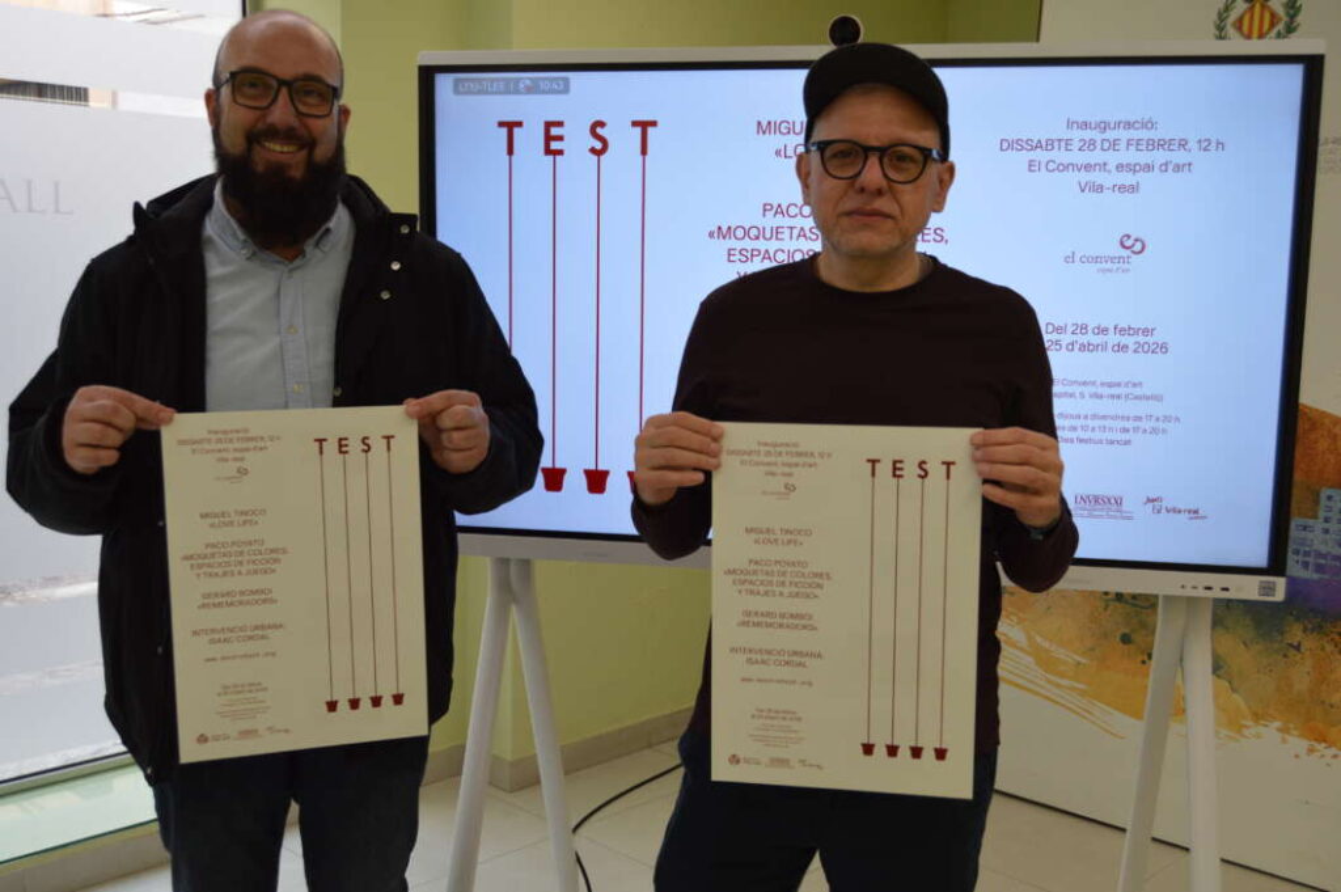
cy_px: 446
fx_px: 1340
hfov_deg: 53.2
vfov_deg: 36.8
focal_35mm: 36
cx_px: 670
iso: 400
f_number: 5
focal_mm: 24
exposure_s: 1/100
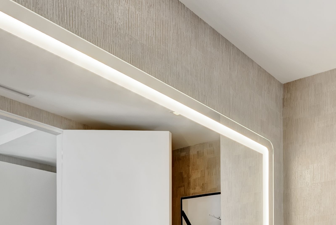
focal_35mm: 37
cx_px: 334
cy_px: 281
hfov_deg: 44.4
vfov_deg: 29.9
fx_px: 345
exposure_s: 1/10
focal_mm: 14
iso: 400
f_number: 10
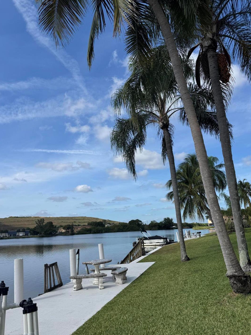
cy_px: 167
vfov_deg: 67.3
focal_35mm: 26
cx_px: 123
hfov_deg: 53.0
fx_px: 251
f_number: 1.78
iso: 80
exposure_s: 1/6410
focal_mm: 6.76
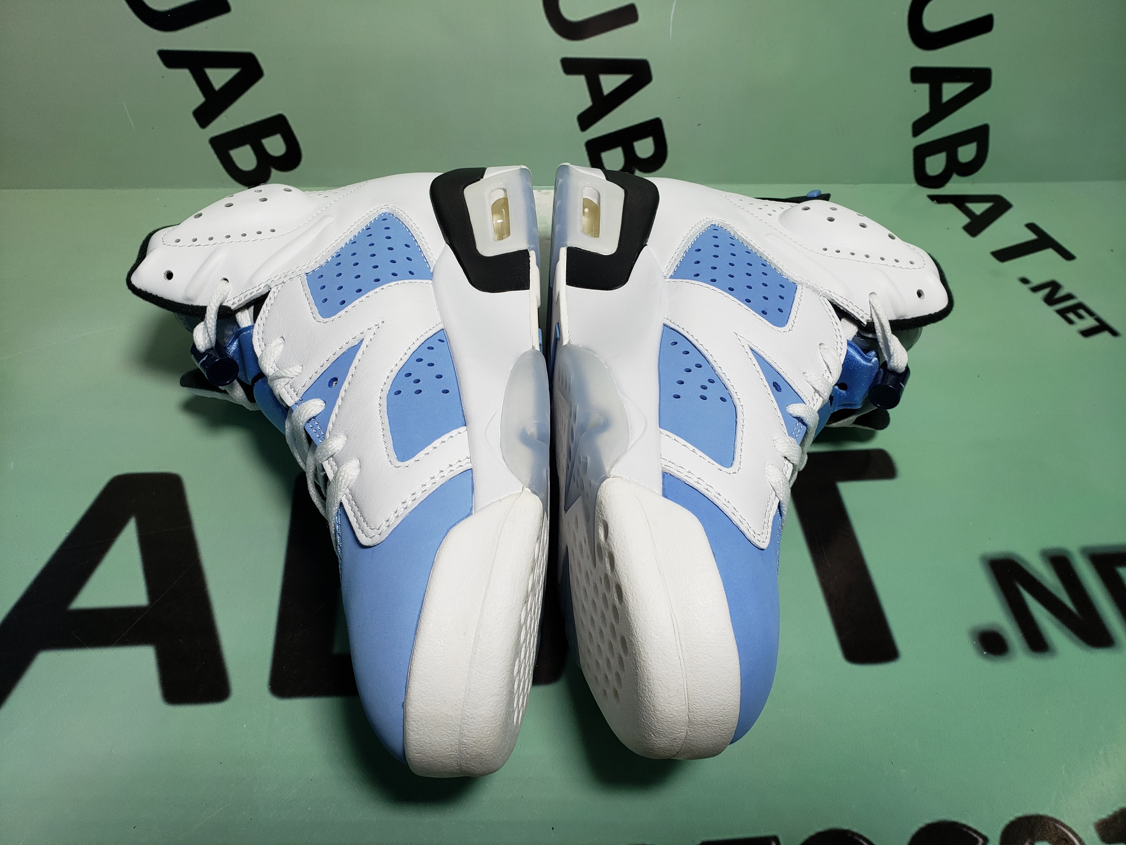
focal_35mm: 26
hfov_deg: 67.3
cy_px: 422
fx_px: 846
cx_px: 563
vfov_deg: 53.1
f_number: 2.4
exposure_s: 1/249
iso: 50
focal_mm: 4.3
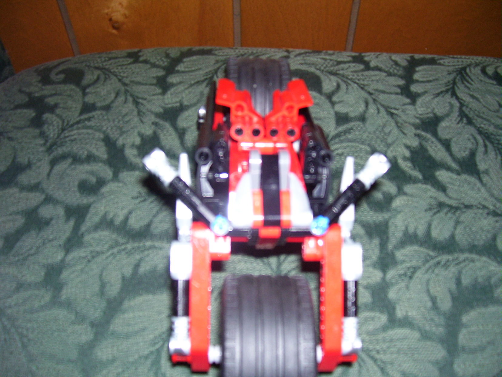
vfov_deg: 41.8
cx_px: 251
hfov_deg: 54.0
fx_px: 493
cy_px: 188
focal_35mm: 34
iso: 125
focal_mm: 5.6
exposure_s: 1/60
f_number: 2.7
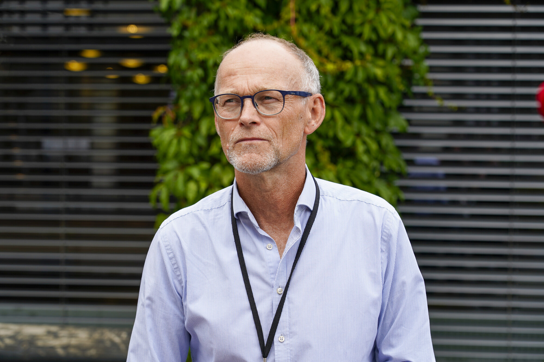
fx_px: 1496
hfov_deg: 20.6
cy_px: 181
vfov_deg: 13.8
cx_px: 272
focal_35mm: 99
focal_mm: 99
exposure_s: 1/125
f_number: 5.6
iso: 100
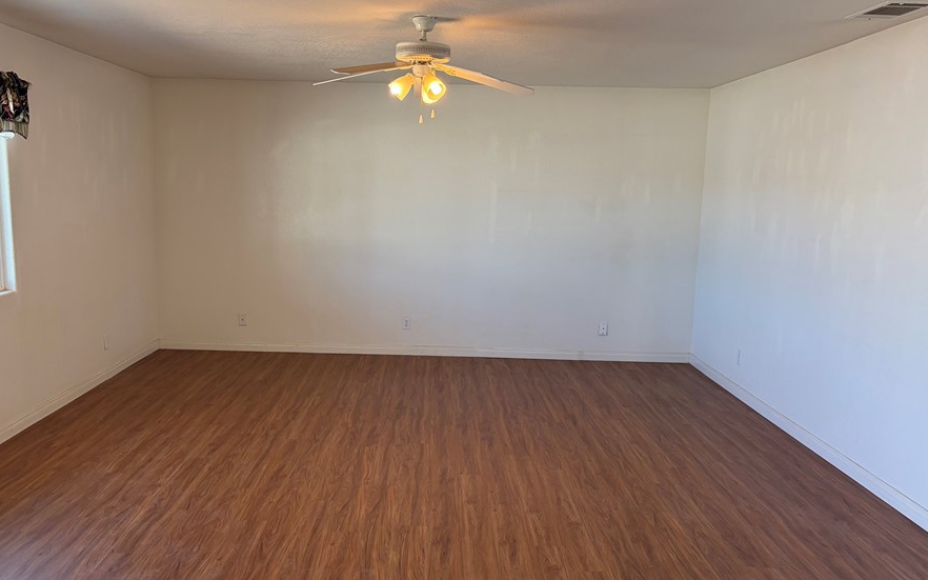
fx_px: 809
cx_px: 418
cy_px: 319
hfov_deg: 59.5
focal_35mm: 32
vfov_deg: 39.4
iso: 100
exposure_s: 1/120
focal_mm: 5.96
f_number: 1.6
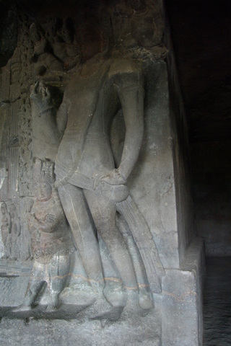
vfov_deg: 55.1
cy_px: 173
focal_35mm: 34
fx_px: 332
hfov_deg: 38.4
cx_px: 116
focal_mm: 23
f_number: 4
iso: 800
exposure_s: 1/10
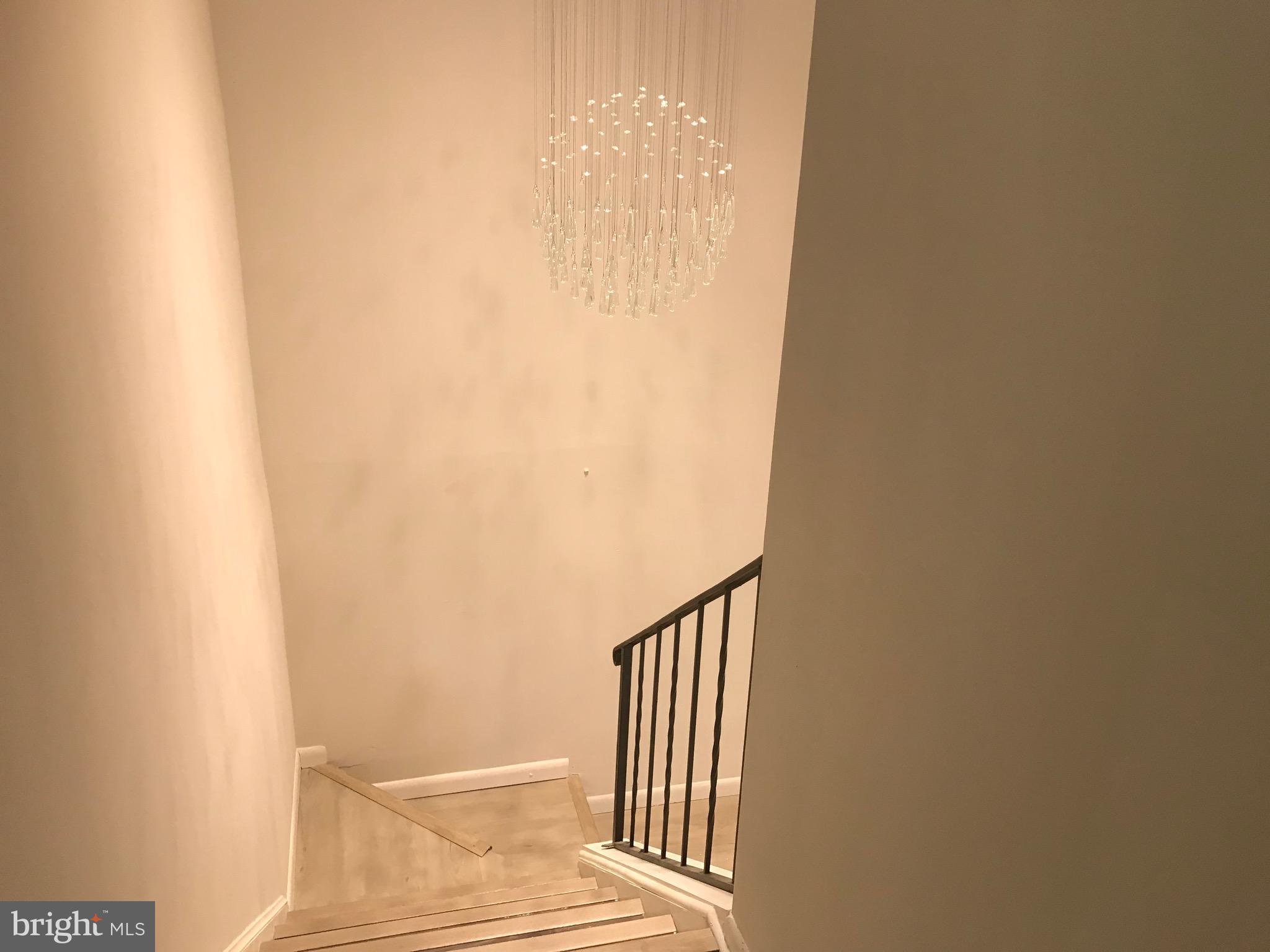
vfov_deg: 49.7
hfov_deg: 63.4
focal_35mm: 28
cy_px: 476
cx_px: 635
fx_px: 1027
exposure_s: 1/30
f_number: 1.8
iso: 50
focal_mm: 3.99
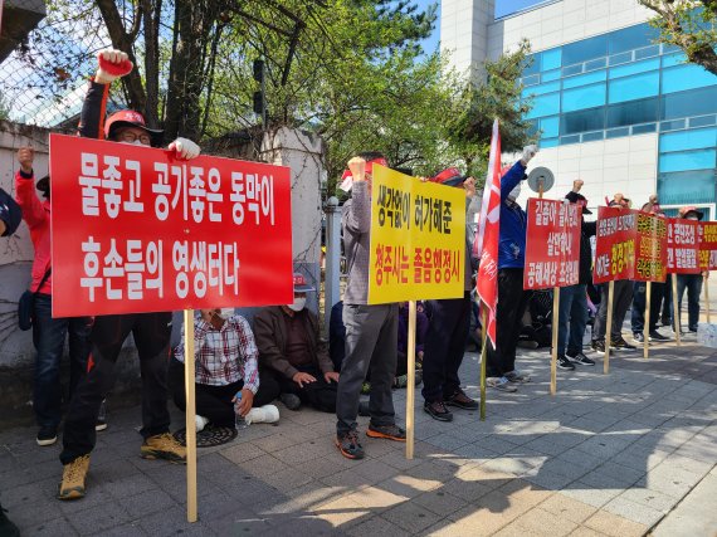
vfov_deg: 53.0
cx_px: 358
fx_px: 538
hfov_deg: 67.3
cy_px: 268
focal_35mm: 26
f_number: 1.8
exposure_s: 1/1293
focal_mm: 5.4
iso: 40
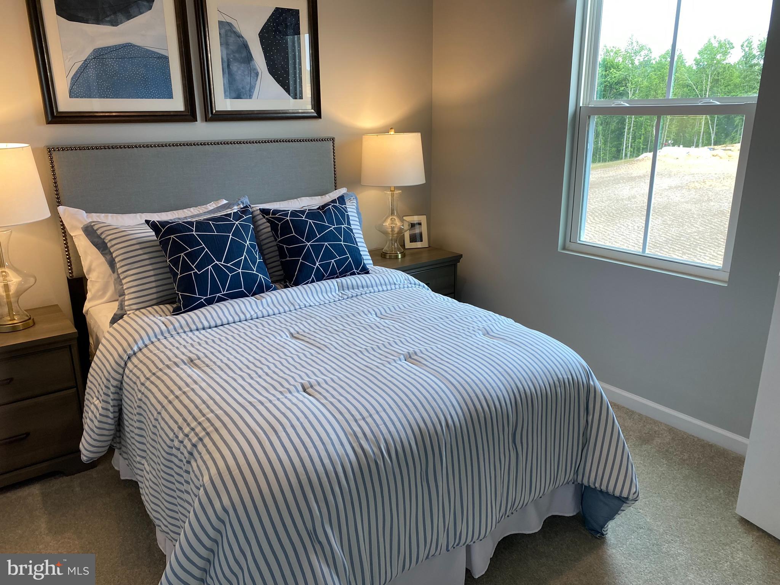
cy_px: 292
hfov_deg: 67.3
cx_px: 390
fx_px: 586
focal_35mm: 26
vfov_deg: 53.1
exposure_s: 1/120
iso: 64
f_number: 1.8
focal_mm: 4.25
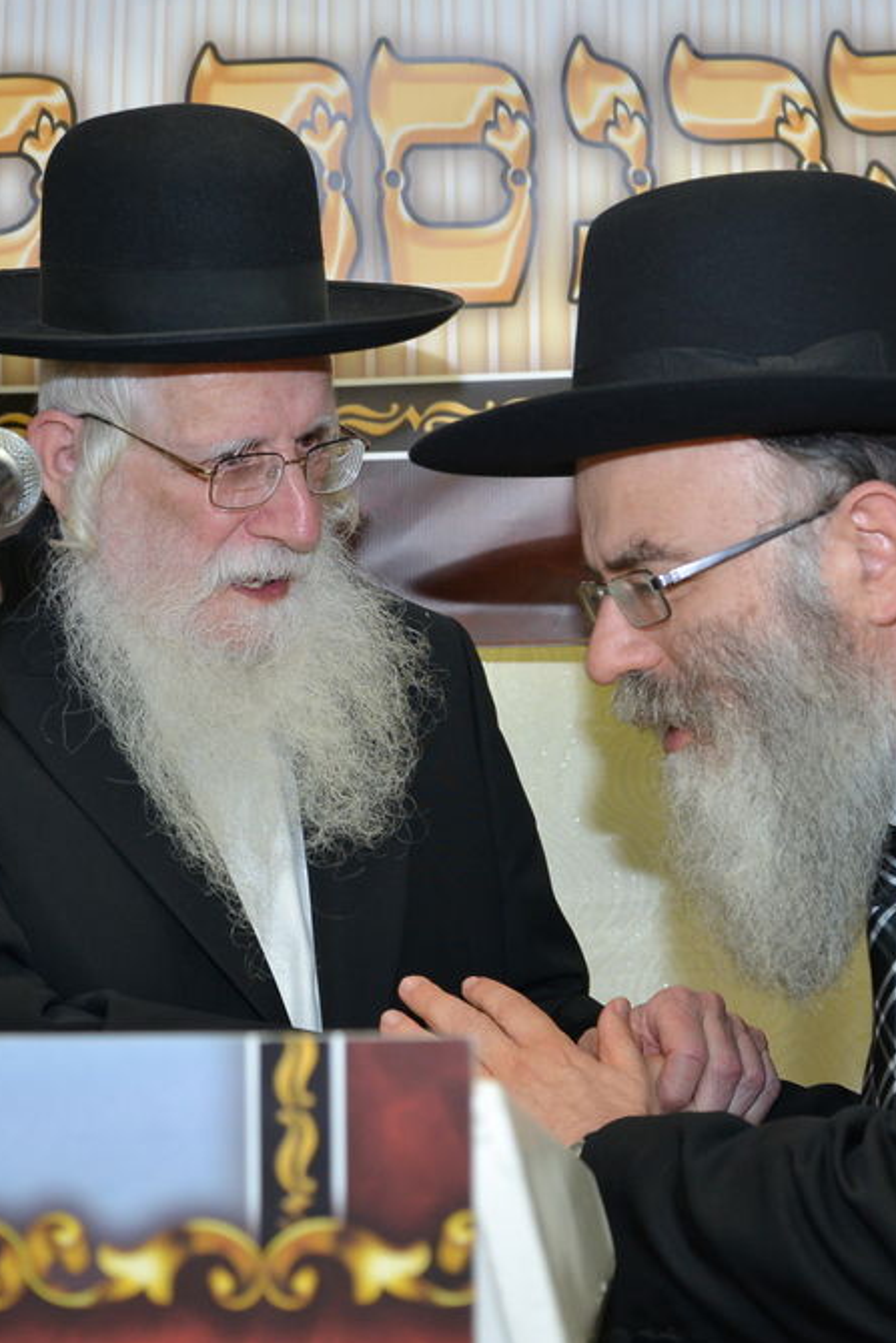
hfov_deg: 15.9
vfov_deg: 23.6
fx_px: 3209
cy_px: 567
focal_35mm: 86
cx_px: 547
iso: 800
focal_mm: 48
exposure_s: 1/160
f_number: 4.5
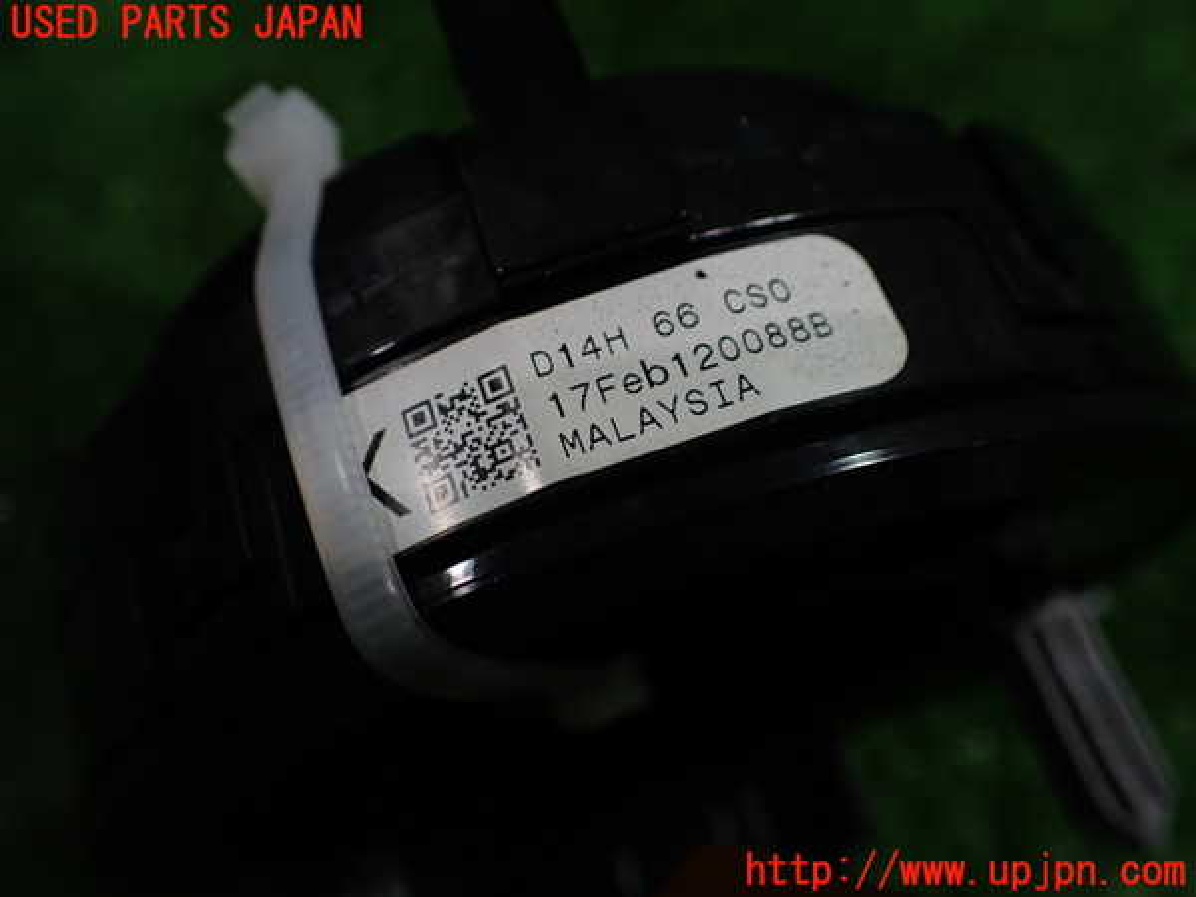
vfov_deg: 46.8
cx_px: 598
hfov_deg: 60.0
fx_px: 1037
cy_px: 448
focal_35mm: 30
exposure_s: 1/125
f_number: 2.3
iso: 250
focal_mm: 5.4
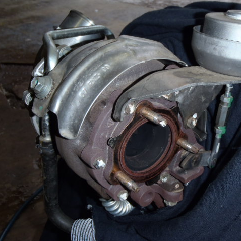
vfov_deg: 37.6
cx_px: 128
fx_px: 354
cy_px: 120
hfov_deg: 37.5
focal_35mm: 45
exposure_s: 1/40
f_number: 4.6
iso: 100
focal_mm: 6.83
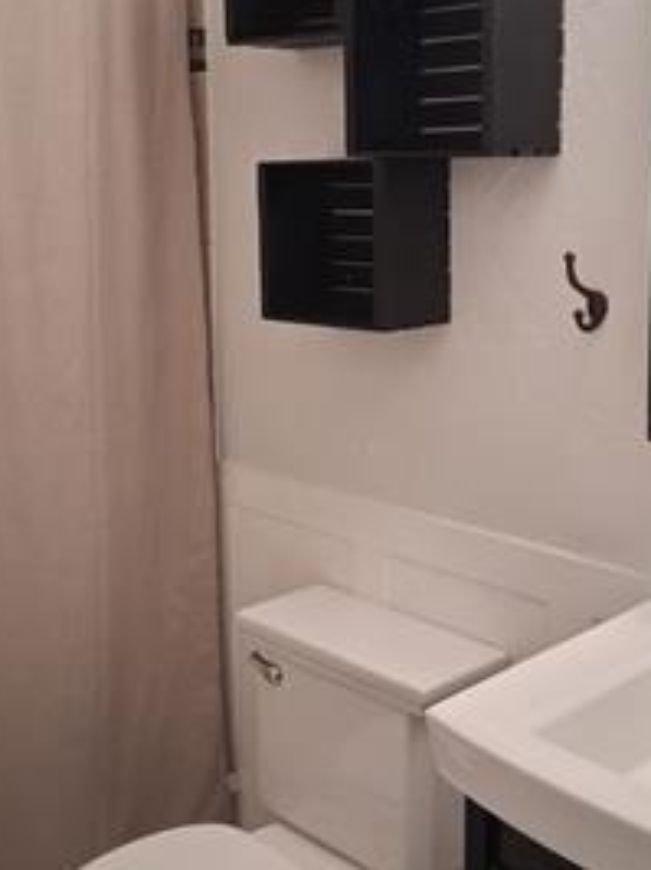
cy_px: 350
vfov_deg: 40.3
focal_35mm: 47
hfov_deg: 30.8
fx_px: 1180
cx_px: 386
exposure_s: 1/100
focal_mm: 3.98
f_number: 1.8
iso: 320
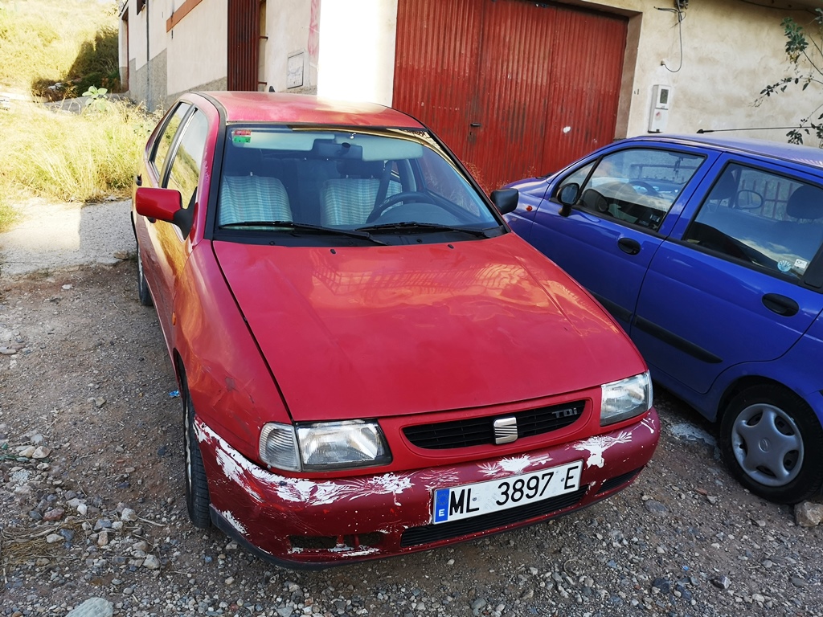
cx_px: 412
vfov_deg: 51.4
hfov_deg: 65.3
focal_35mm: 27
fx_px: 642
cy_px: 308
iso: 50
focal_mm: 5.58
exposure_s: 1/623
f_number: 1.8
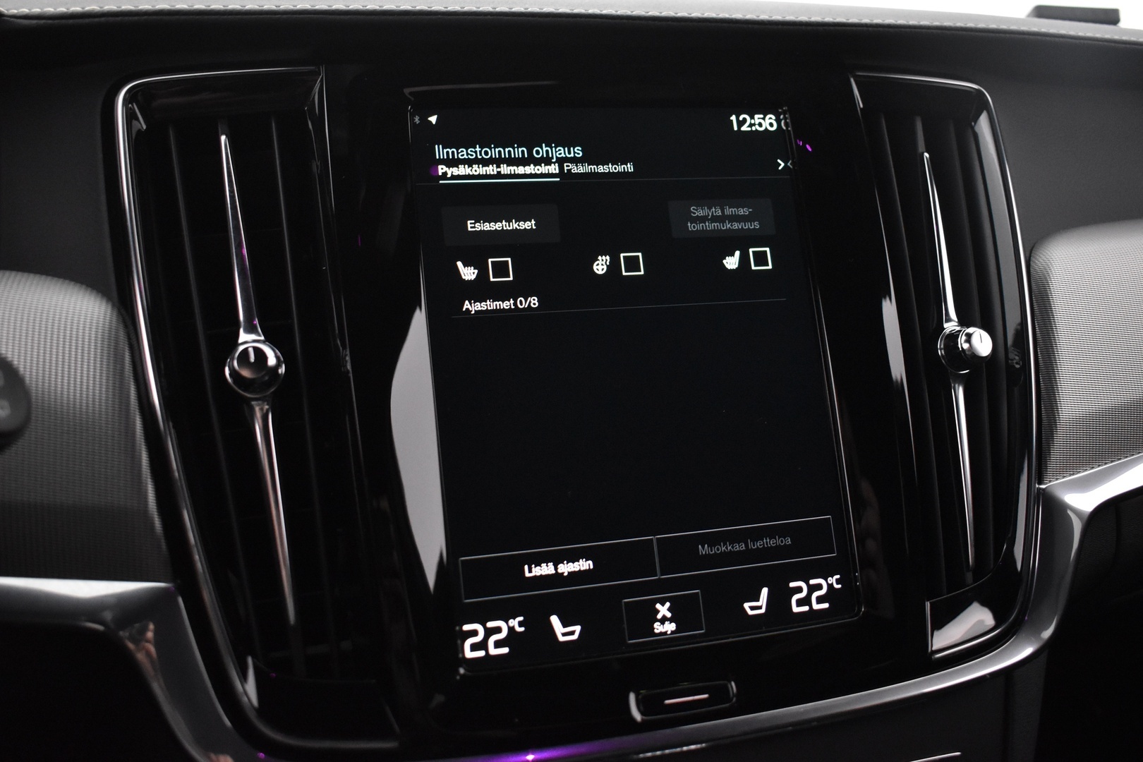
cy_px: 381
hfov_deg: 53.1
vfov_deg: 36.9
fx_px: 1143
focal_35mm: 36
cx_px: 572
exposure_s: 1/30
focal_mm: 24
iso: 3200
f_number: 3.8
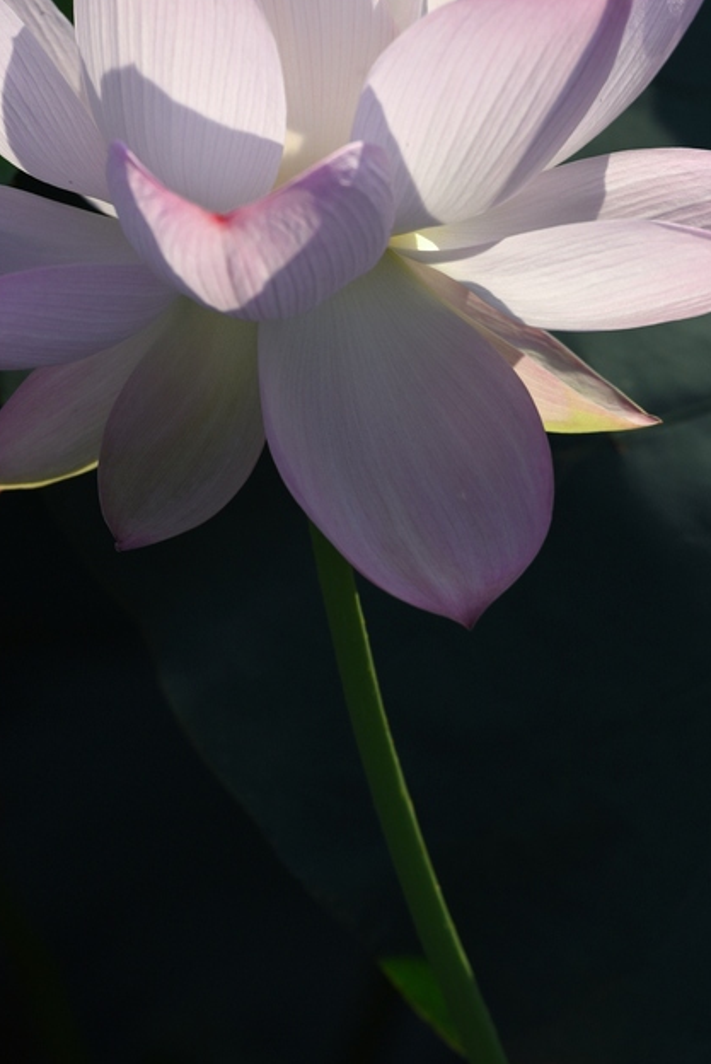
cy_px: 656
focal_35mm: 410
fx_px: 12125
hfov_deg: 3.4
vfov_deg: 5.0
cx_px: 406
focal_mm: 200
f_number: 4.5
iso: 200
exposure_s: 1/3200
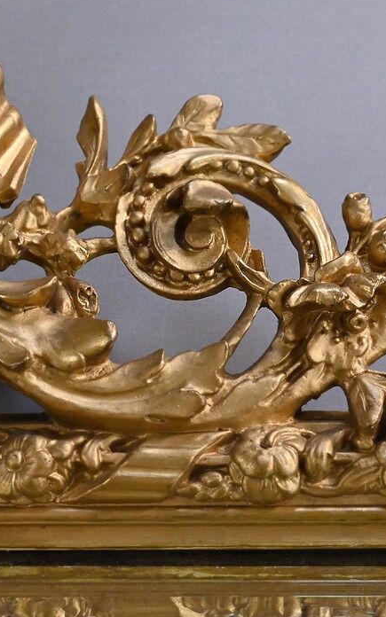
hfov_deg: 17.9
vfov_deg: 28.6
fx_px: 1212
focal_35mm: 72
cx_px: 327
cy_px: 320
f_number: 7.1
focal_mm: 41
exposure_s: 1/320
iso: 5000
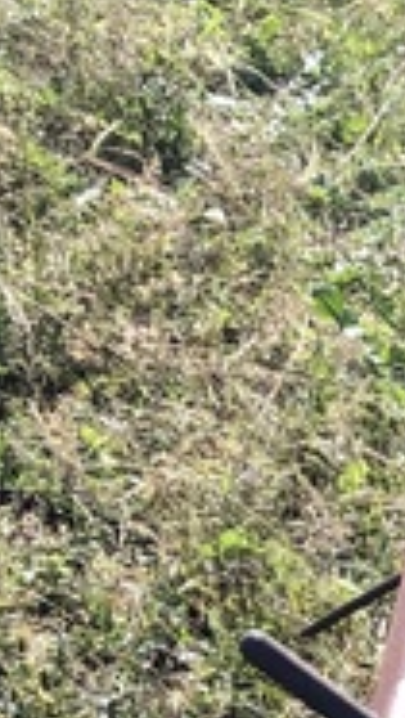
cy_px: 1432
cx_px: 1061
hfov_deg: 7.7
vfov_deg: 13.0
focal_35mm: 144
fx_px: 2742
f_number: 1.8
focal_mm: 3.99
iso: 20
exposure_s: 1/539
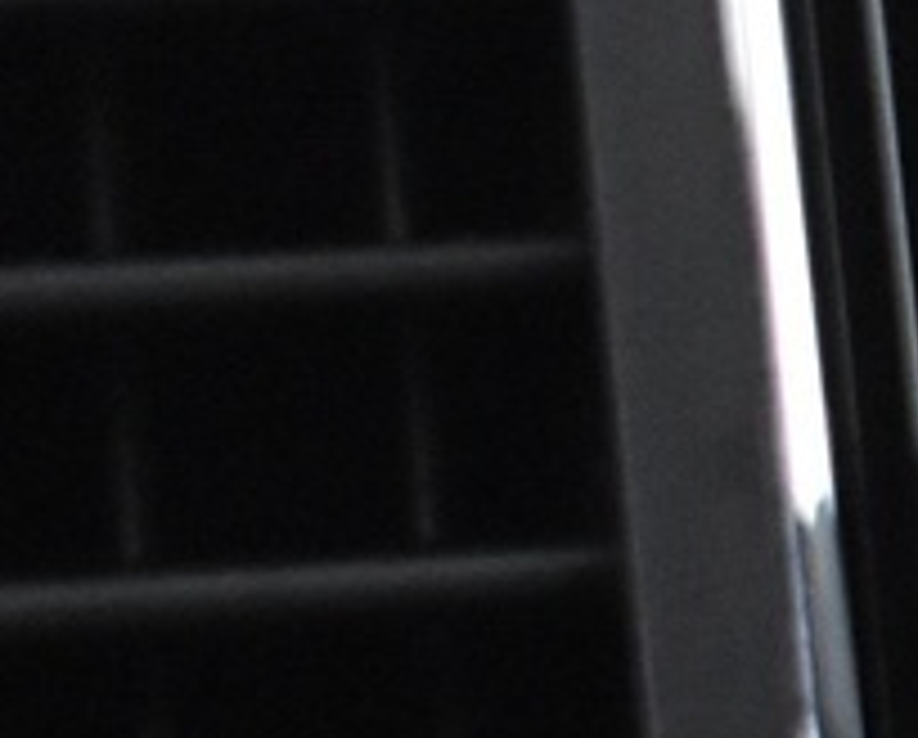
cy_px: 896
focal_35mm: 357
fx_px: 9718
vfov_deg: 4.3
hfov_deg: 4.9
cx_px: 3470
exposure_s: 1/20
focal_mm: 32
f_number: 4.5
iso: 3200
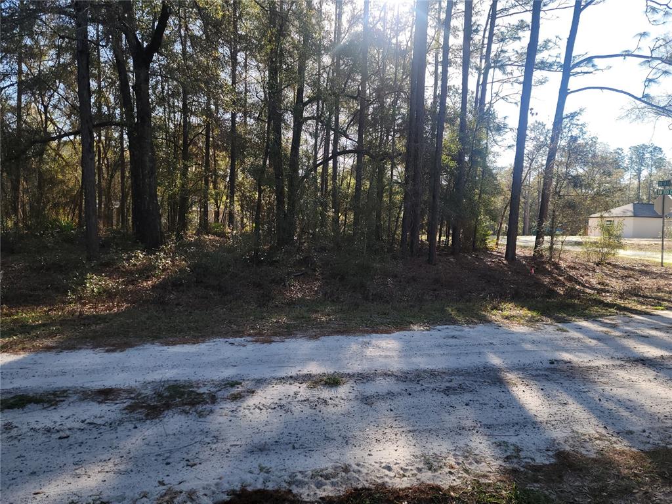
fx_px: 466
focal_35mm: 24
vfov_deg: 56.8
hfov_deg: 71.6
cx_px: 336
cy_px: 252
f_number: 1.8
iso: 16
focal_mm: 6.7
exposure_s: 1/283
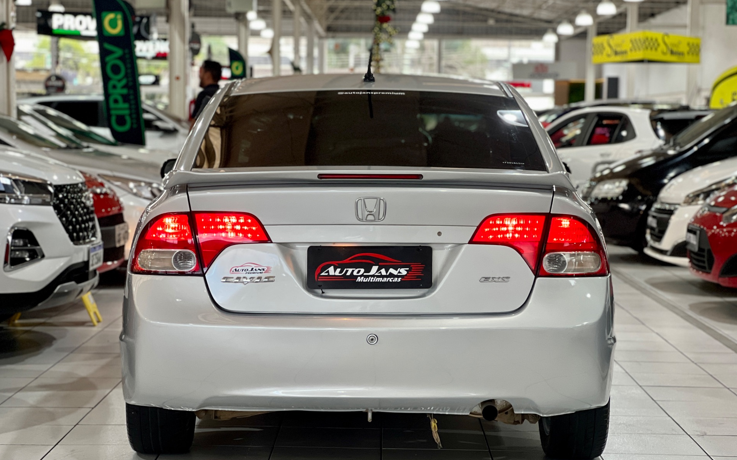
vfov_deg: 15.9
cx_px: 368
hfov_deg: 25.2
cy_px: 268
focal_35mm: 82
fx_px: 1647
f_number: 2.8
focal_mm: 9
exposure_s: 1/40
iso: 200
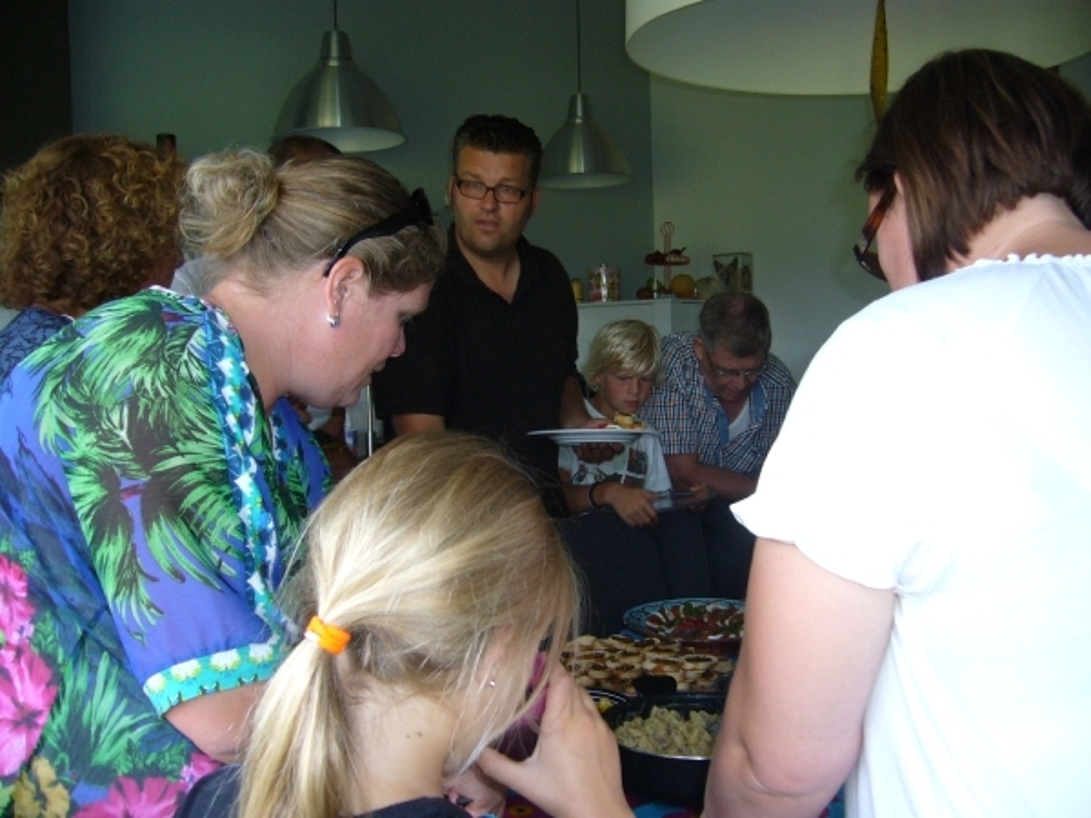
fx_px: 1103
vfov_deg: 40.7
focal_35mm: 35
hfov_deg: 52.6
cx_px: 546
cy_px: 409
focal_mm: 5.8
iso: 100
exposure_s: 1/30
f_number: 2.8
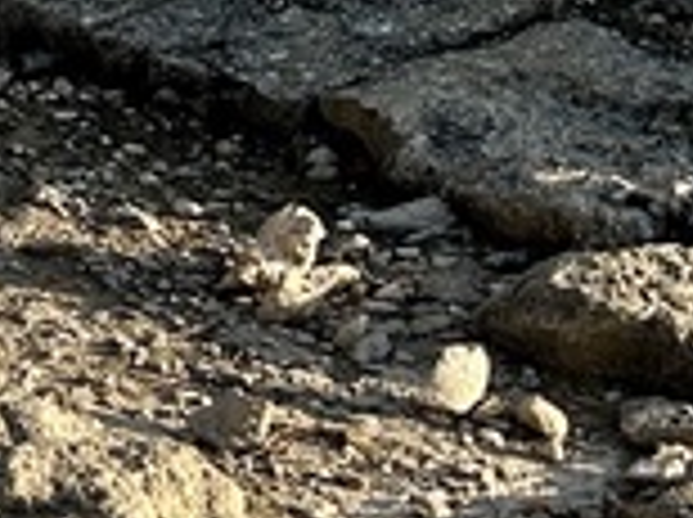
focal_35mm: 173
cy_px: -221
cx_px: -747
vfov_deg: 8.4
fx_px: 3458
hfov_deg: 10.4
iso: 50
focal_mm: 5.7
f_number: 1.5
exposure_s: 1/2994
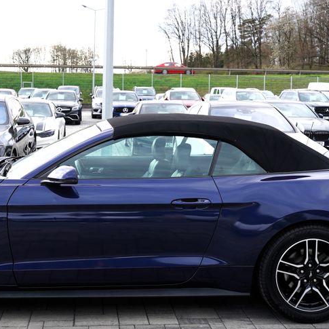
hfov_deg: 32.6
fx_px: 559
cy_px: 139
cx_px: 121
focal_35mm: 52
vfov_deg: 32.7
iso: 100
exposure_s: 1/100
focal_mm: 29
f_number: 5
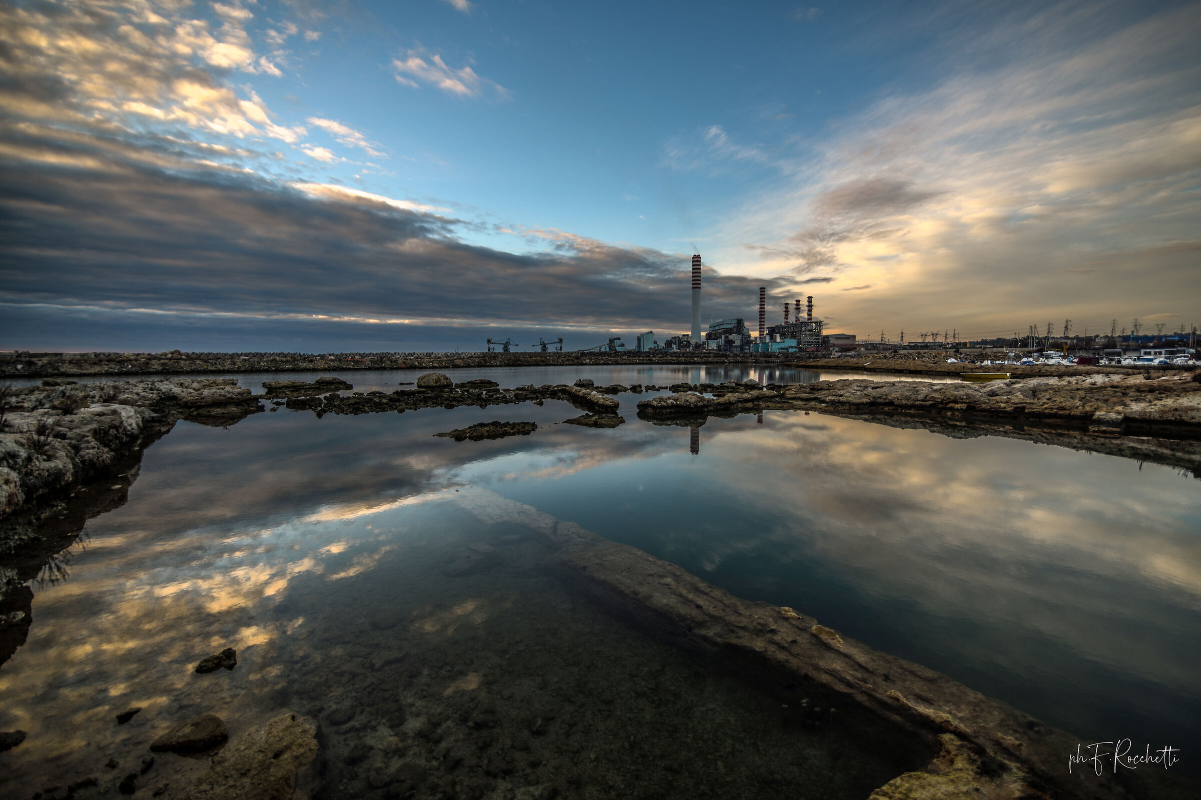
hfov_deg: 96.7
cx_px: 600
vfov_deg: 73.7
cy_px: 400
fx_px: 534
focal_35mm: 16
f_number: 3.2
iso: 100
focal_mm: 16
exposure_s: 1/500
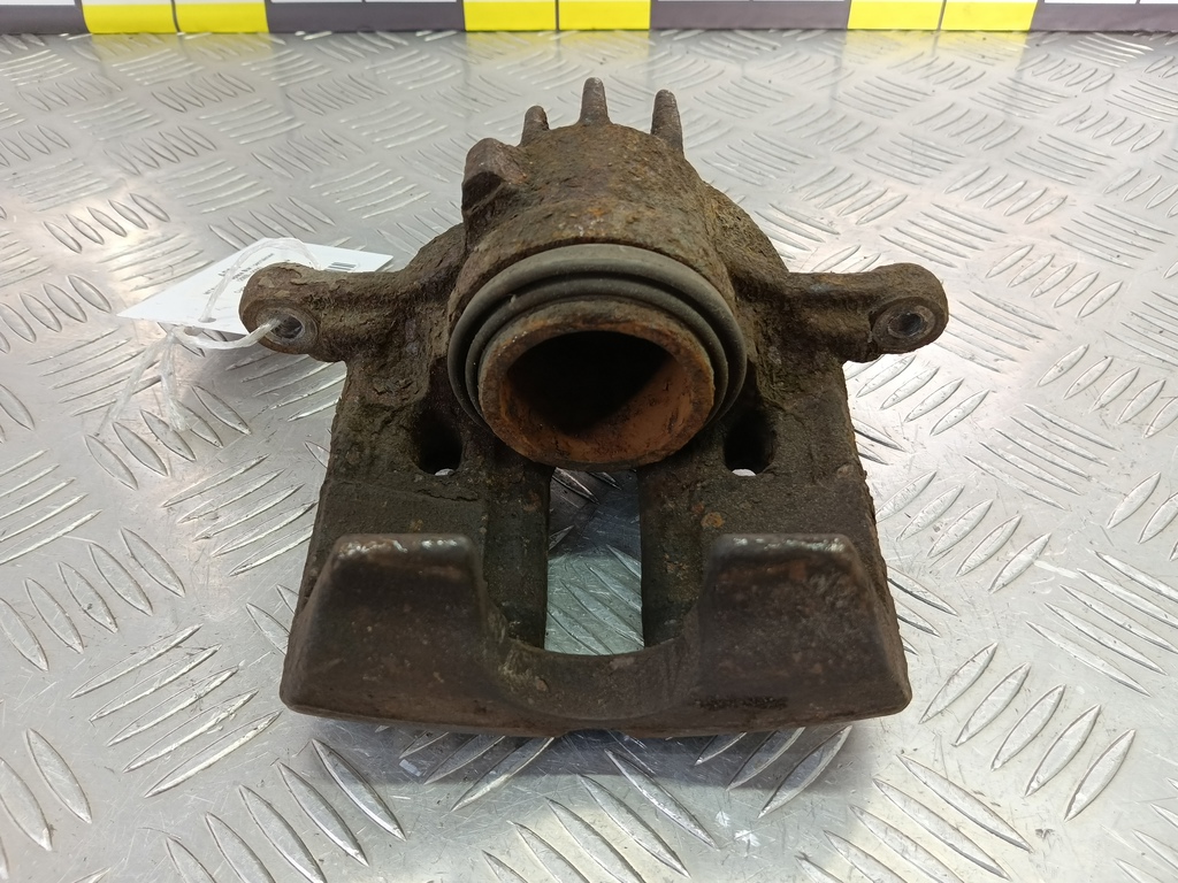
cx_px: 589
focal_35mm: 23
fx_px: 783
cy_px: 442
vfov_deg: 58.9
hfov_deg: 73.9
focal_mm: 4.11
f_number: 1.6
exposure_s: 1/50
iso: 132
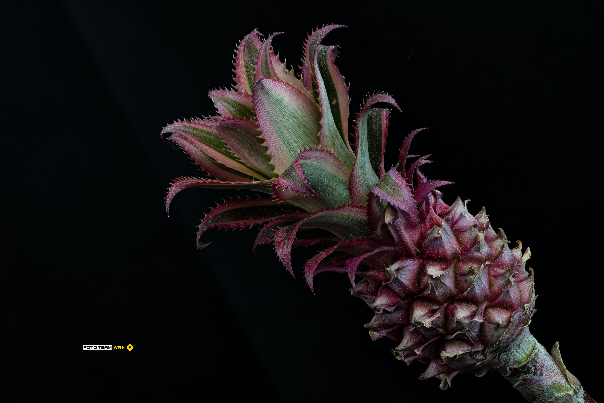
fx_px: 1762
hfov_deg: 19.5
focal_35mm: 105
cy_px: 202
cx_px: 302
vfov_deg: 13.0
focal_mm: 105
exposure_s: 1/6
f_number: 14
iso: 100
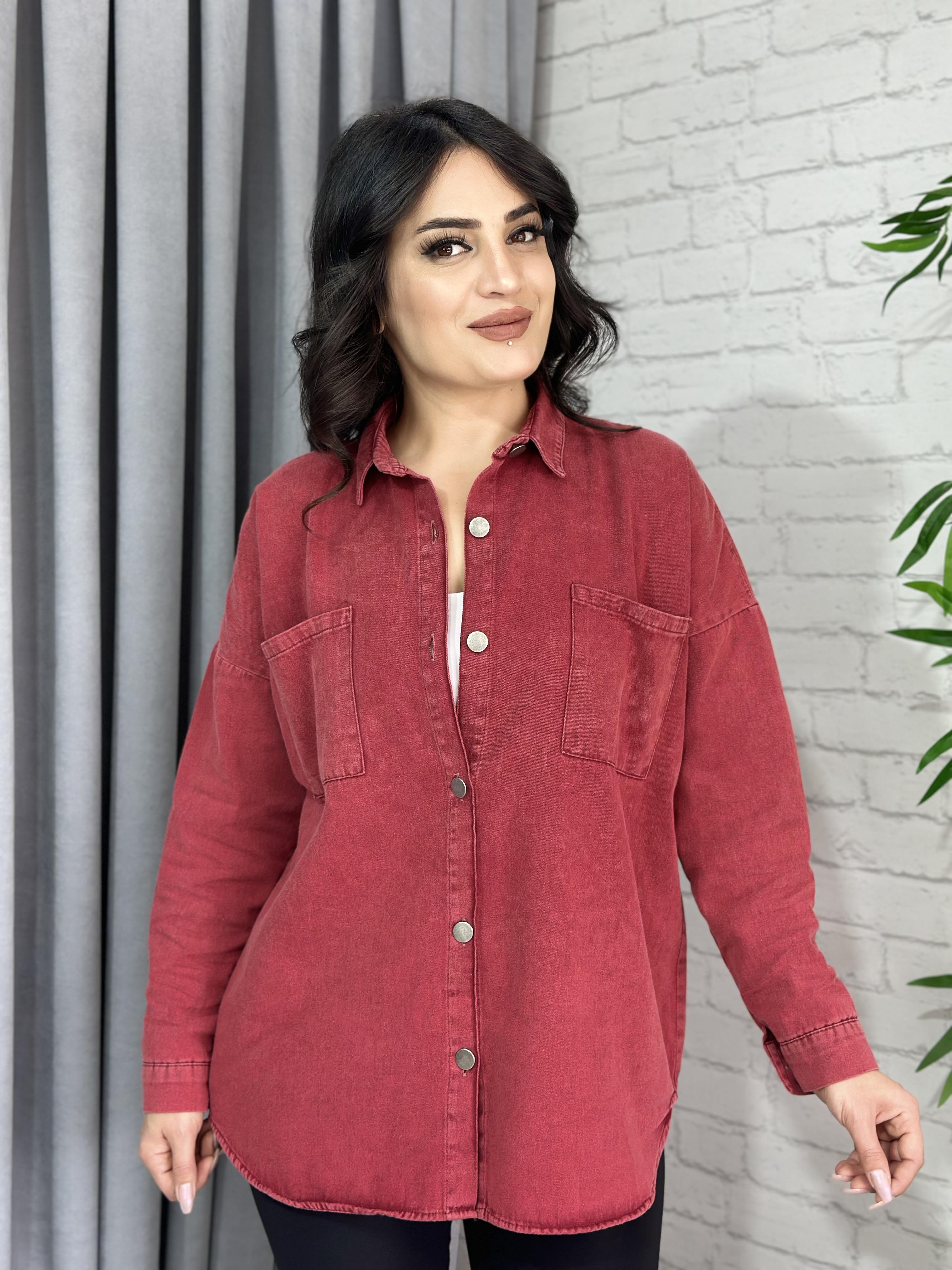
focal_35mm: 48
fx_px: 1760
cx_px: 476
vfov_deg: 39.7
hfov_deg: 30.3
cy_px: 635
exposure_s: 1/100
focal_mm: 6.86
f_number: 1.78
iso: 64
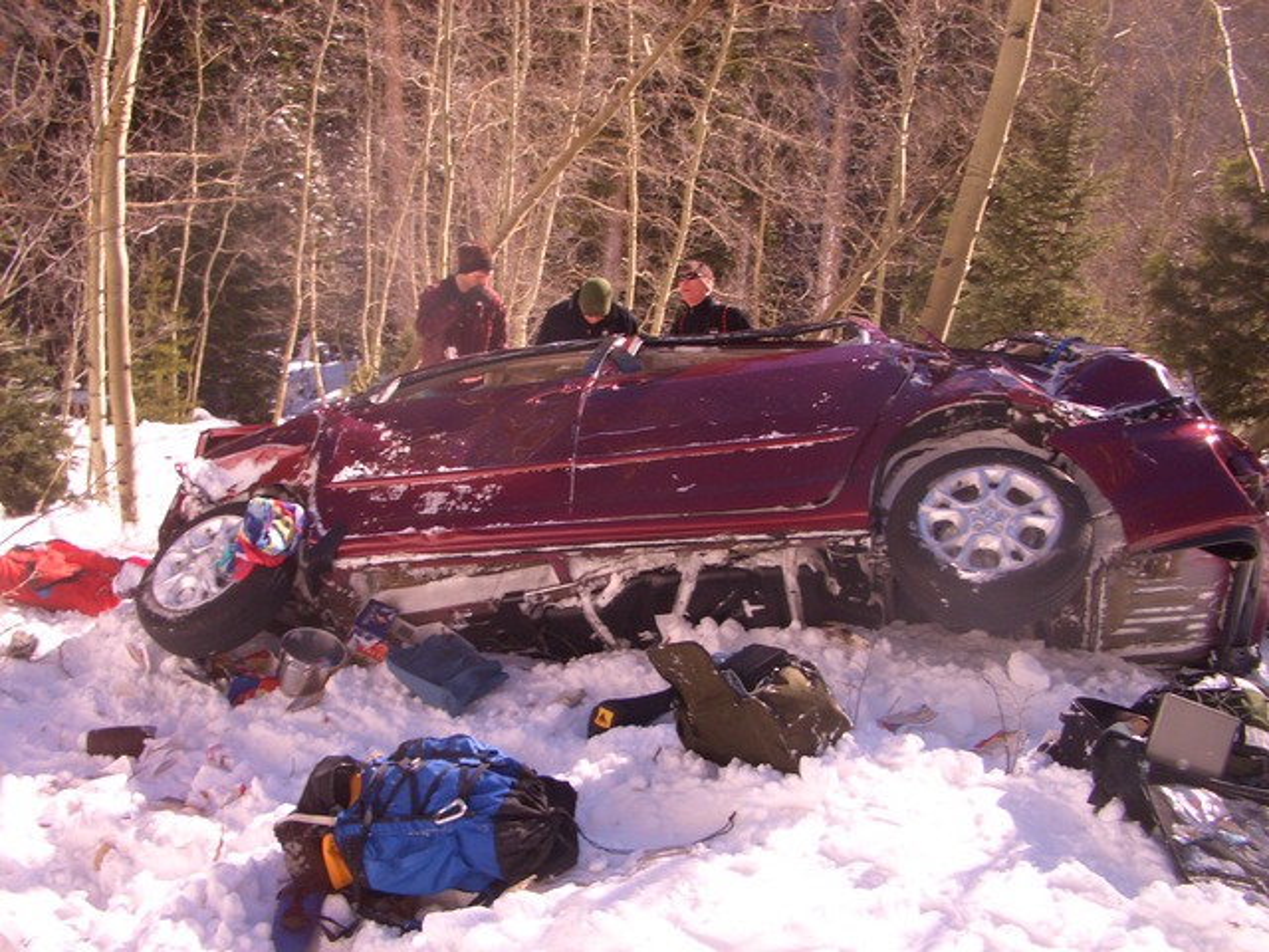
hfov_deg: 52.6
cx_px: 634
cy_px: 476
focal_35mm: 35
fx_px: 1283
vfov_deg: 40.7
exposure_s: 1/200
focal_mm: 5.8
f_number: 4.3
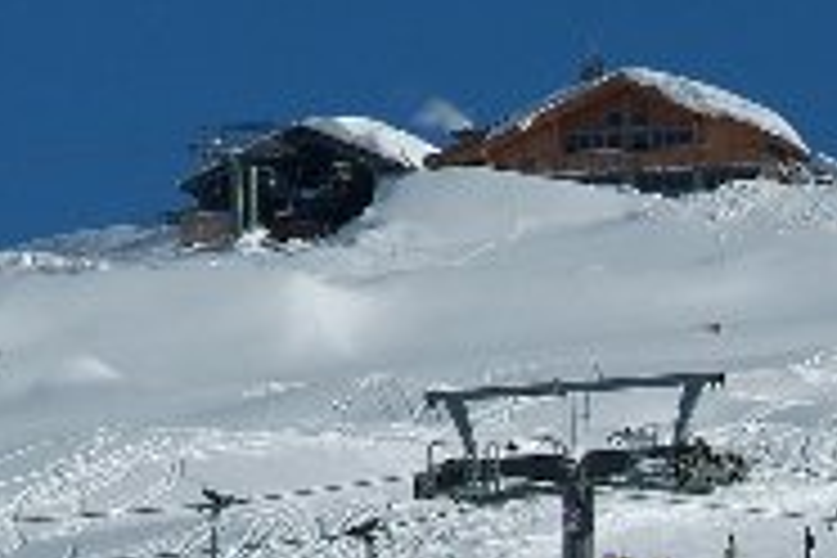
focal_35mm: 749
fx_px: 17413
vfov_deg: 1.8
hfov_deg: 2.8
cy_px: 358
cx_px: 819
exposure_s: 1/2000
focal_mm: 116
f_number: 11
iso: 400
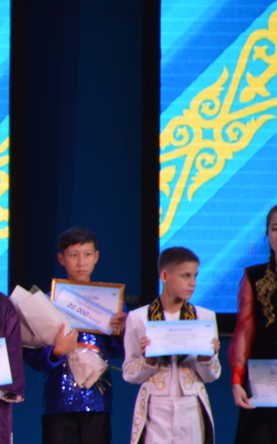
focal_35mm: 440
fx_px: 5320
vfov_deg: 4.8
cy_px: 370
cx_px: -320
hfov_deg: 3.0
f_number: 5.6
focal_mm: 105
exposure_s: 1/60
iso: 900
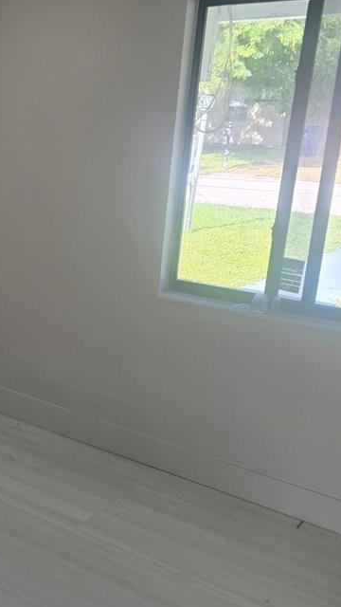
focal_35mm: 47
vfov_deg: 43.7
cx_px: -72
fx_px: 756
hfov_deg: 23.2
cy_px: 317
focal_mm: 6.3
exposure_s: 1/180
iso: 64
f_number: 1.7
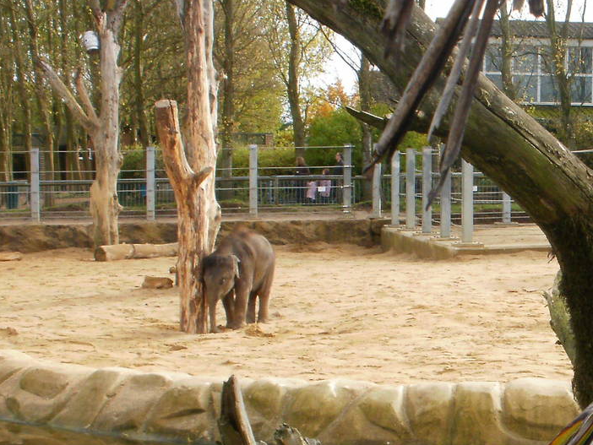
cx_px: 620
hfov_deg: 22.7
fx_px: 1405
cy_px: 346
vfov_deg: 17.9
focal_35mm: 82
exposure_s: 1/160
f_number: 5.6
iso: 100
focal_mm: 6.3
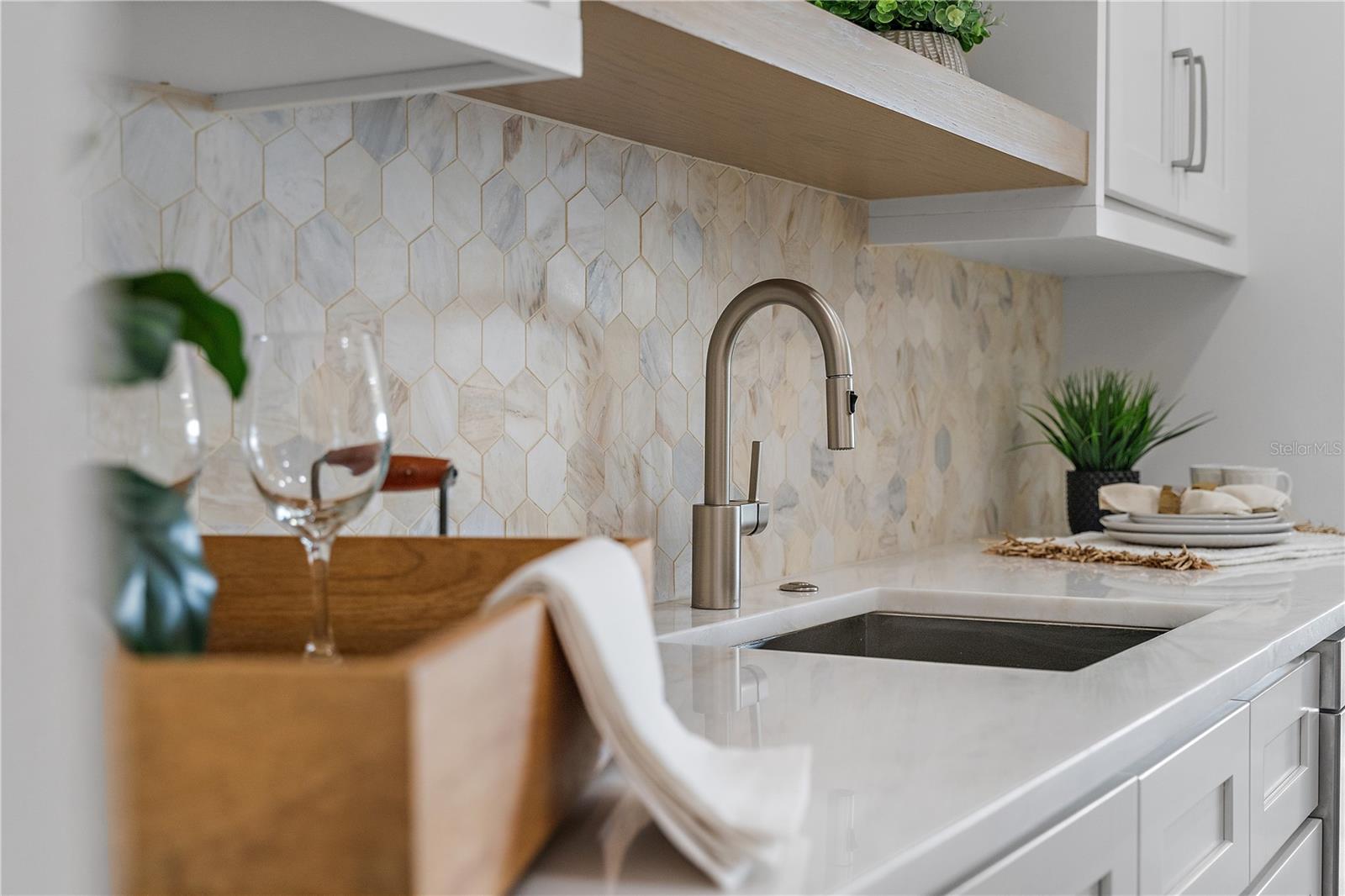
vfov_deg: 29.9
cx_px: 672
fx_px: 1681
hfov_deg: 43.6
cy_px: 448
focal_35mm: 45
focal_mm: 45
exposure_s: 1/800
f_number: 4
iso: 800
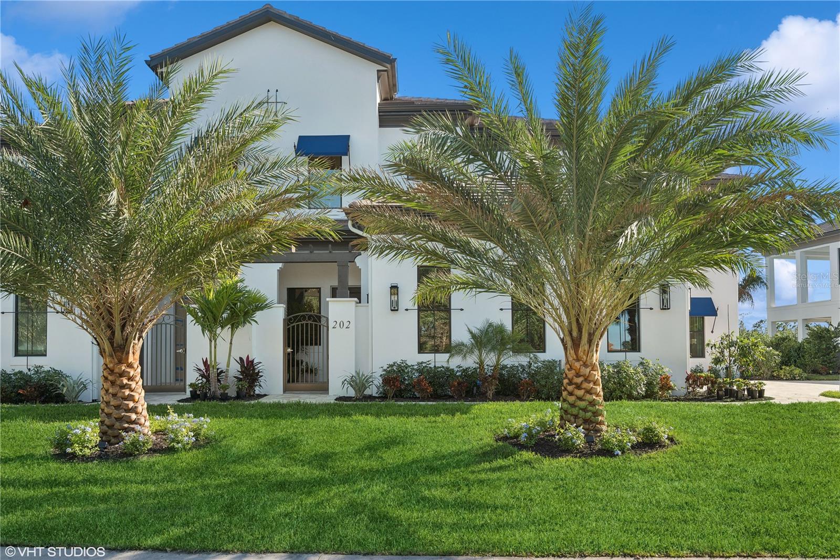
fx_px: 770
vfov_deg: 40.0
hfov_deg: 57.2
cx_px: 420
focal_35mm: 33
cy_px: 280
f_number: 8
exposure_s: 1/160
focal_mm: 33
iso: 200
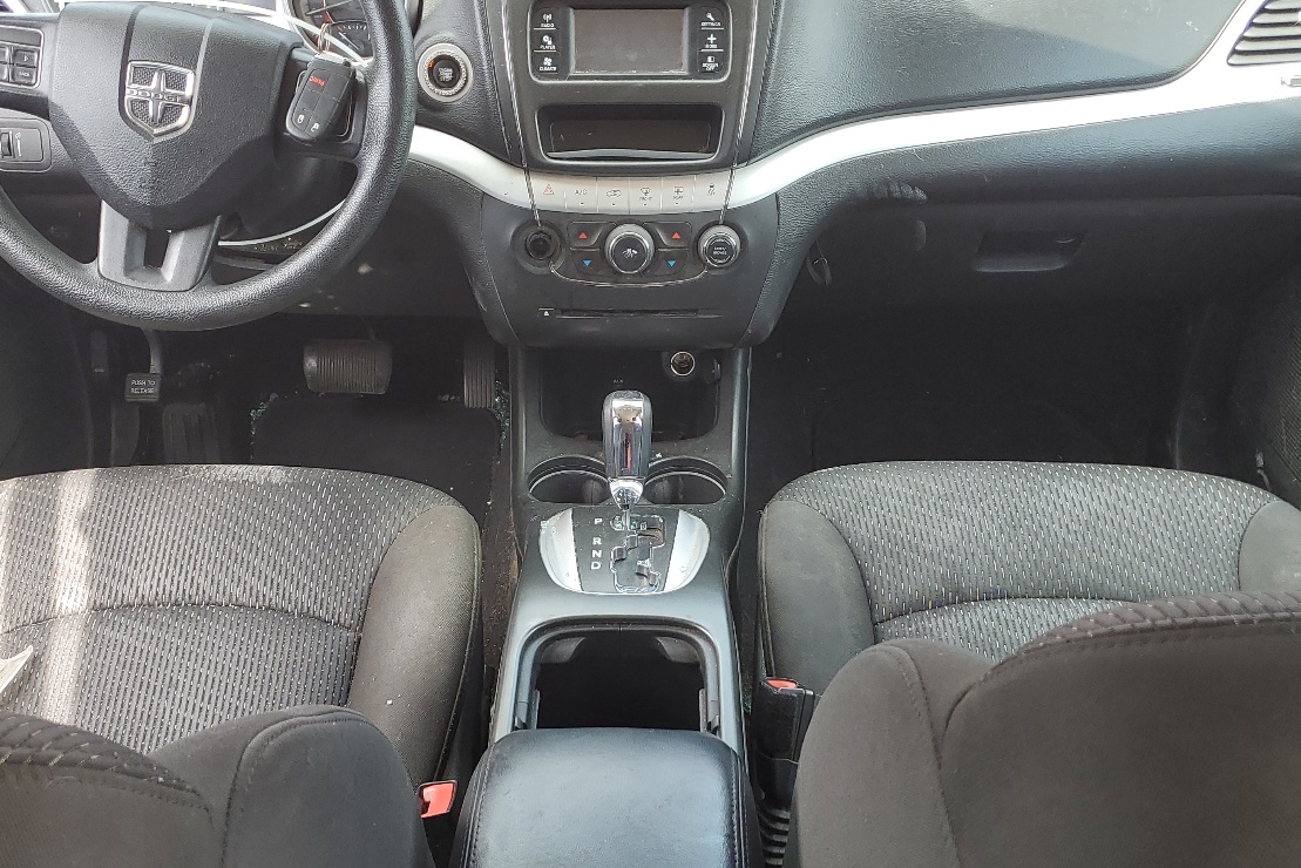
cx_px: 629
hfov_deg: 49.5
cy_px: 513
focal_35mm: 39
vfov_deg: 34.1
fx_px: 1410
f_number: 1.5
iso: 50
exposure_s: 1/159
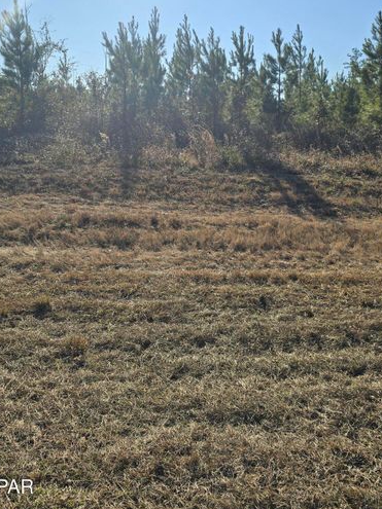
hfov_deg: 45.4
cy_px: 175
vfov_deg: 57.3
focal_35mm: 31
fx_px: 456
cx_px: 175
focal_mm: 6.3
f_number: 1.7
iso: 12
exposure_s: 1/1780
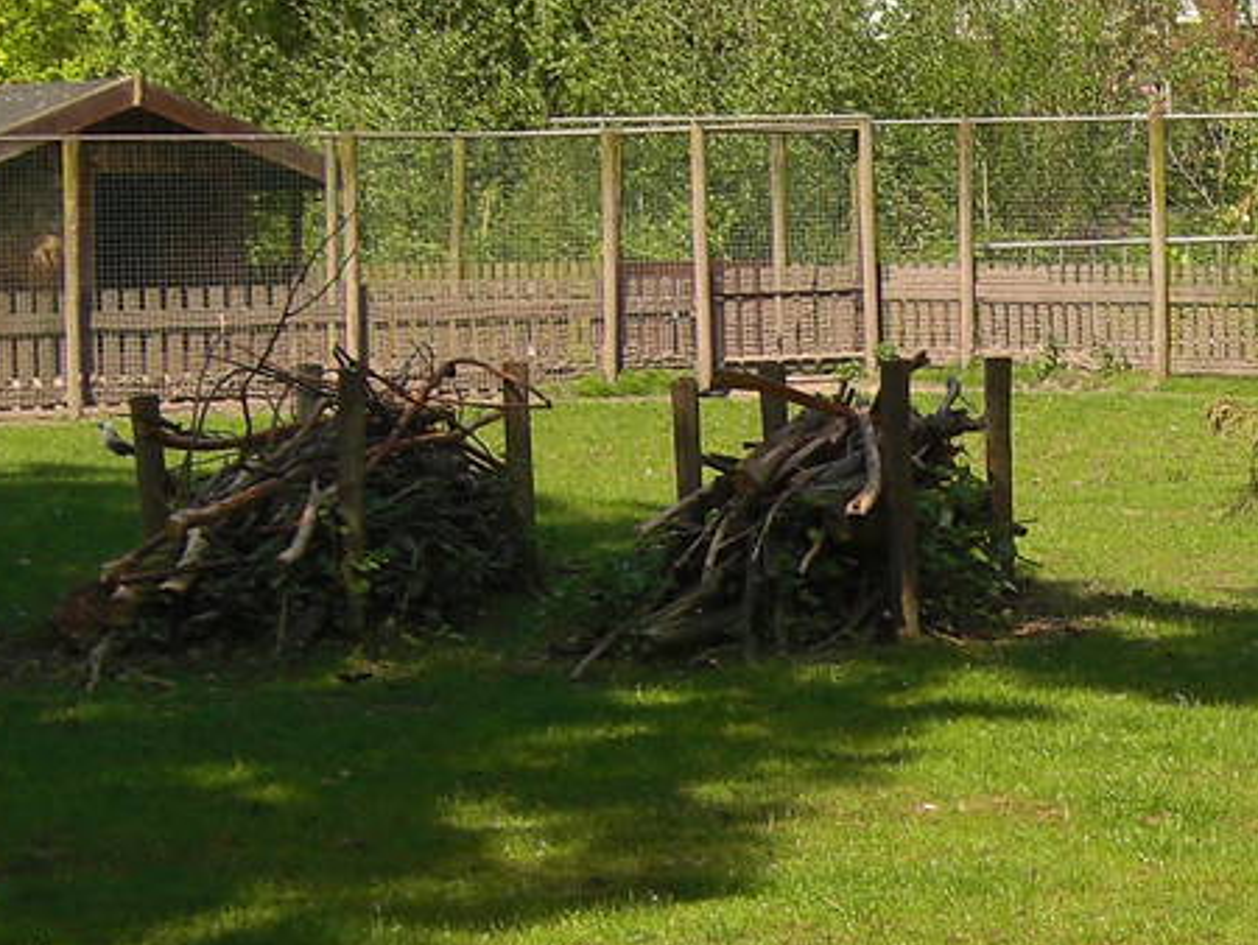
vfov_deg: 11.0
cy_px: 637
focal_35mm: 135
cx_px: 1395
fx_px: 4909
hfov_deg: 14.3
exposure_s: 1/400
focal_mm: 7.9
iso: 80
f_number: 4
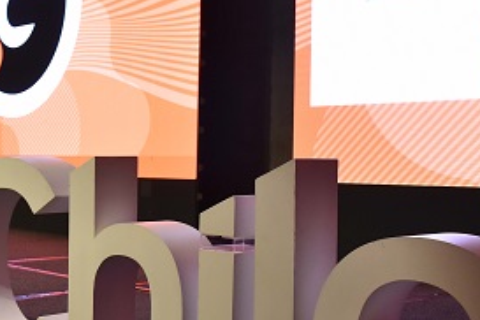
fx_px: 880
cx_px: 97
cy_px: 197
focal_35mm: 66
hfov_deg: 29.8
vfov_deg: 20.6
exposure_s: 1/125
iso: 3200
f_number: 5.6
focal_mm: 30
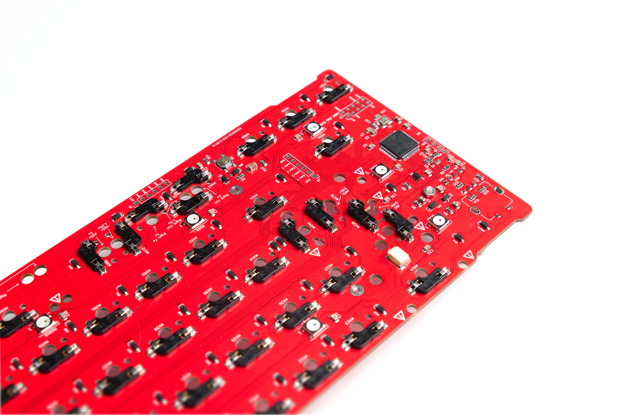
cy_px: 208
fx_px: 880
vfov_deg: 26.5
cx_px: 310
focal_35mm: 51
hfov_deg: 38.9
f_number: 7.1
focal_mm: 34.3
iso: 200
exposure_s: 1/100
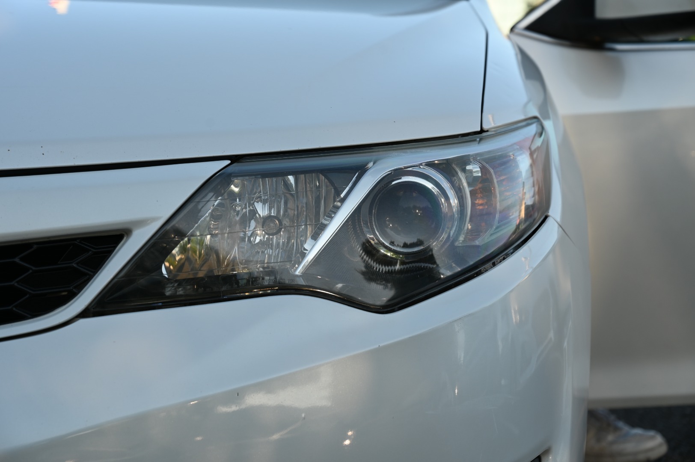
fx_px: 1350
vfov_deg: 19.4
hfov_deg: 28.9
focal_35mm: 70
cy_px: 231
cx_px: 348
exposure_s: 1/250
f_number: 5.6
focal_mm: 70
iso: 160
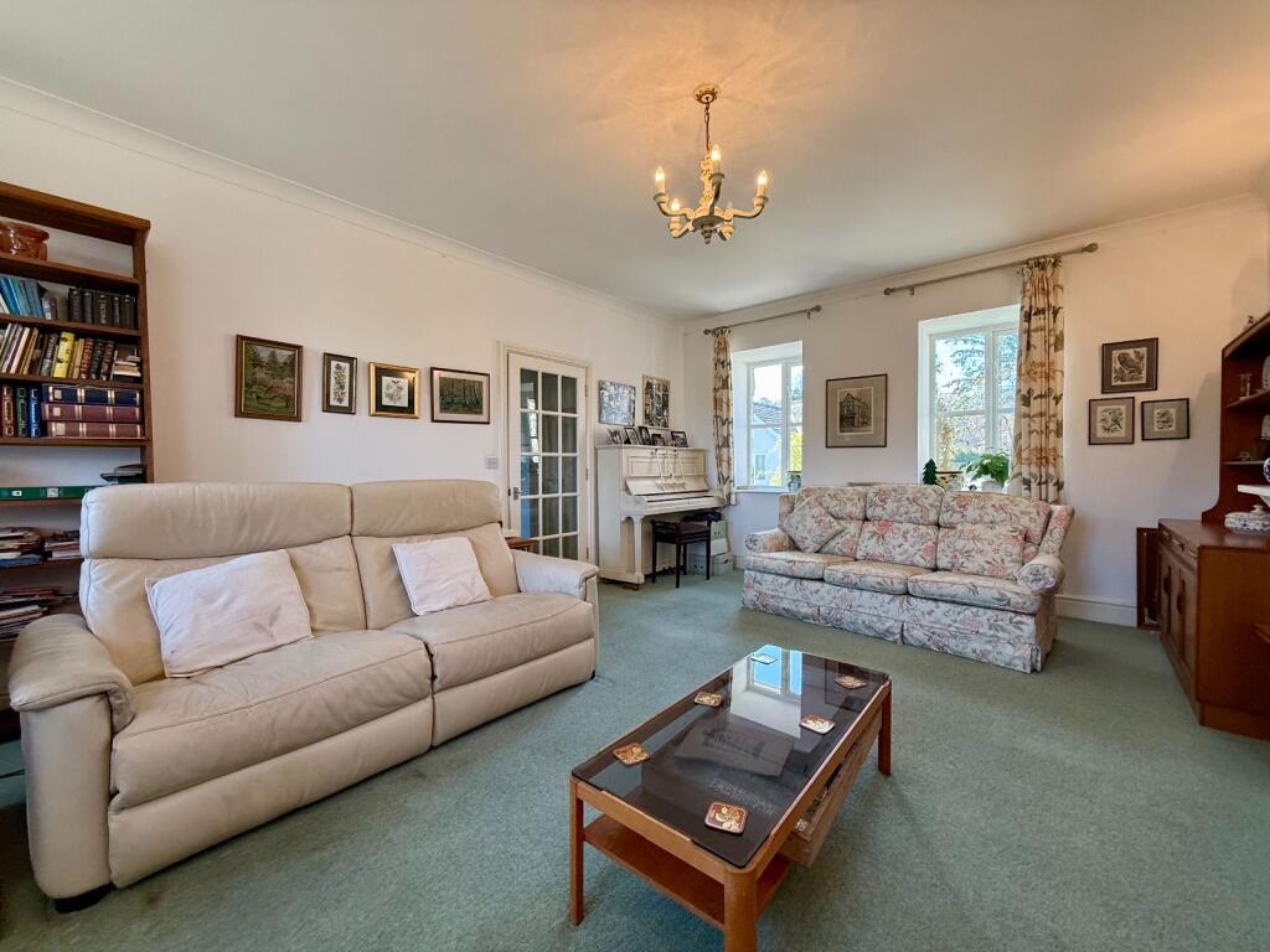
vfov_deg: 85.7
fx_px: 514
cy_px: 476
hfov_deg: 102.1
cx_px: 635
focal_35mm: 14
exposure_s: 1/100
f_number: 2.2
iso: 100
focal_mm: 2.22
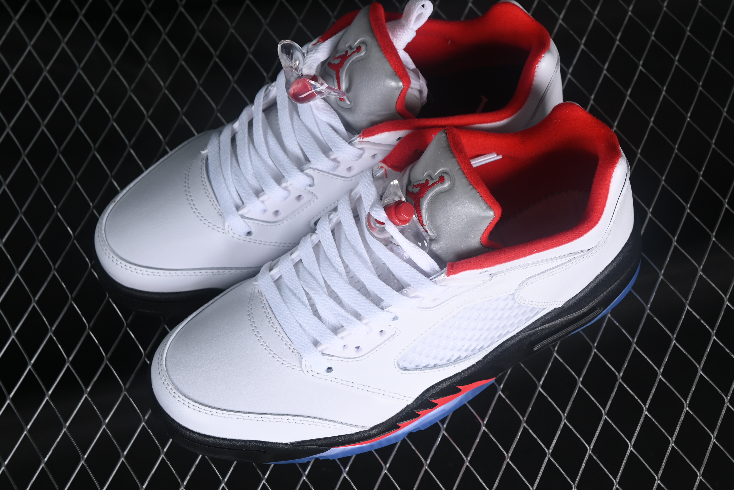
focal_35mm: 75
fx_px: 1529
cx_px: 367
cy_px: 245
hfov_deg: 27.0
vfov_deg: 18.2
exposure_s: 1/100
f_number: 7.1
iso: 160
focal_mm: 50
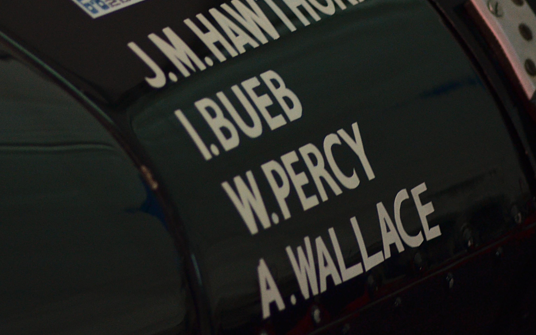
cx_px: 201
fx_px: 6571
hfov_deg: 4.7
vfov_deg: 2.9
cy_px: 134
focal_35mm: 450
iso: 1250
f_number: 4.5
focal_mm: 185
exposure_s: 1/60
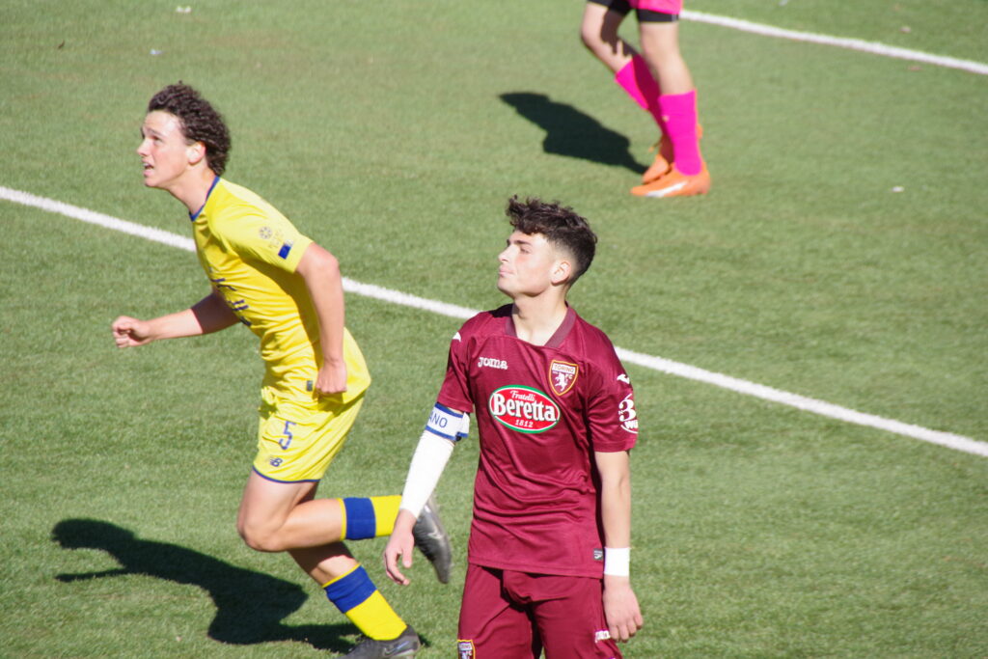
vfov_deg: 3.7
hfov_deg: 5.5
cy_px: 330
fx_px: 10292
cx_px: 494
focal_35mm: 375
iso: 800
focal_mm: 250
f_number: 9
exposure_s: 1/1000
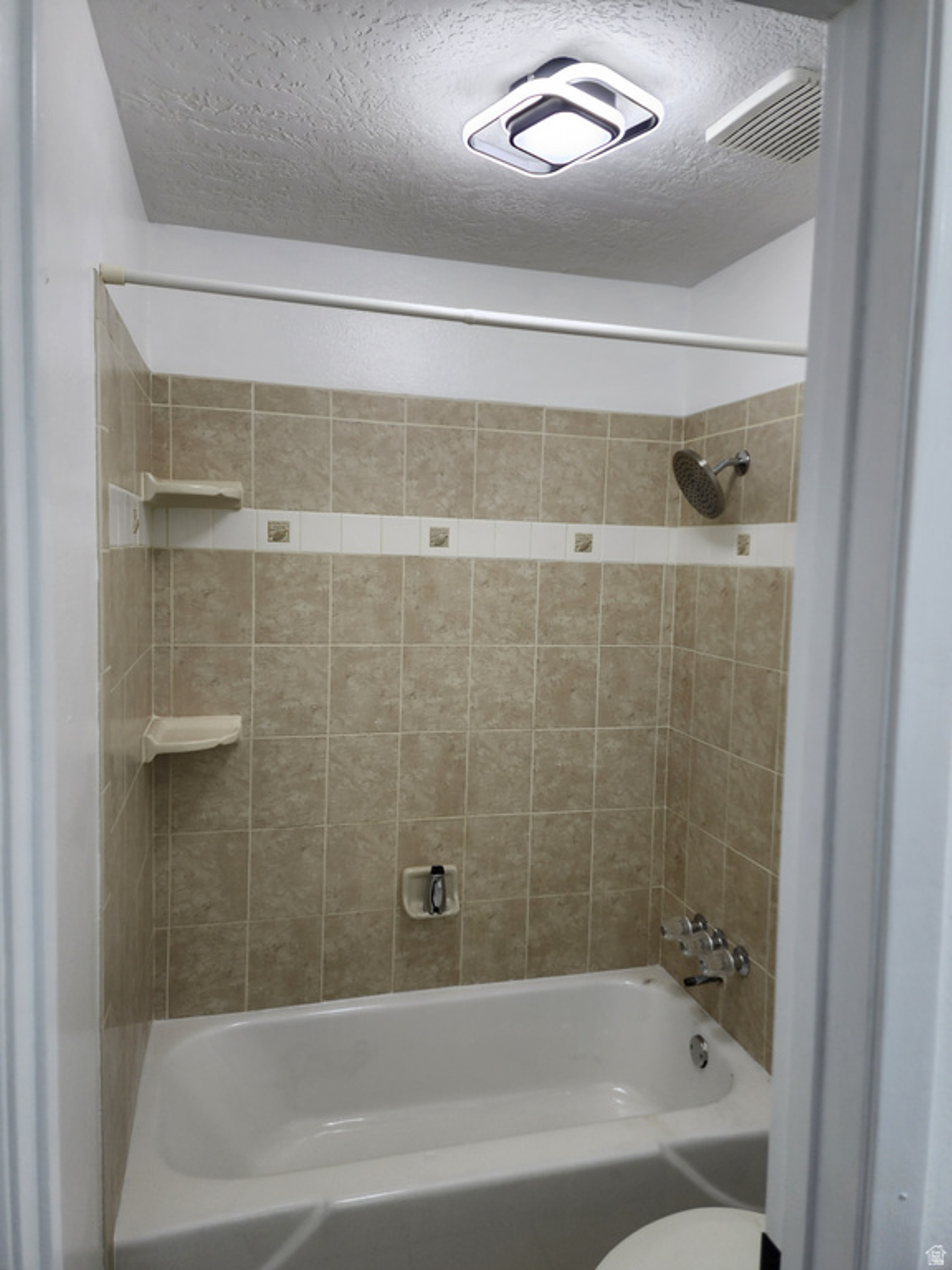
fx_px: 843
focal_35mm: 23
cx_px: 476
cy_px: 635
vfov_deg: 73.9
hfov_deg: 58.9
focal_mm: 6.4
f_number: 1.8
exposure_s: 1/120
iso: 64
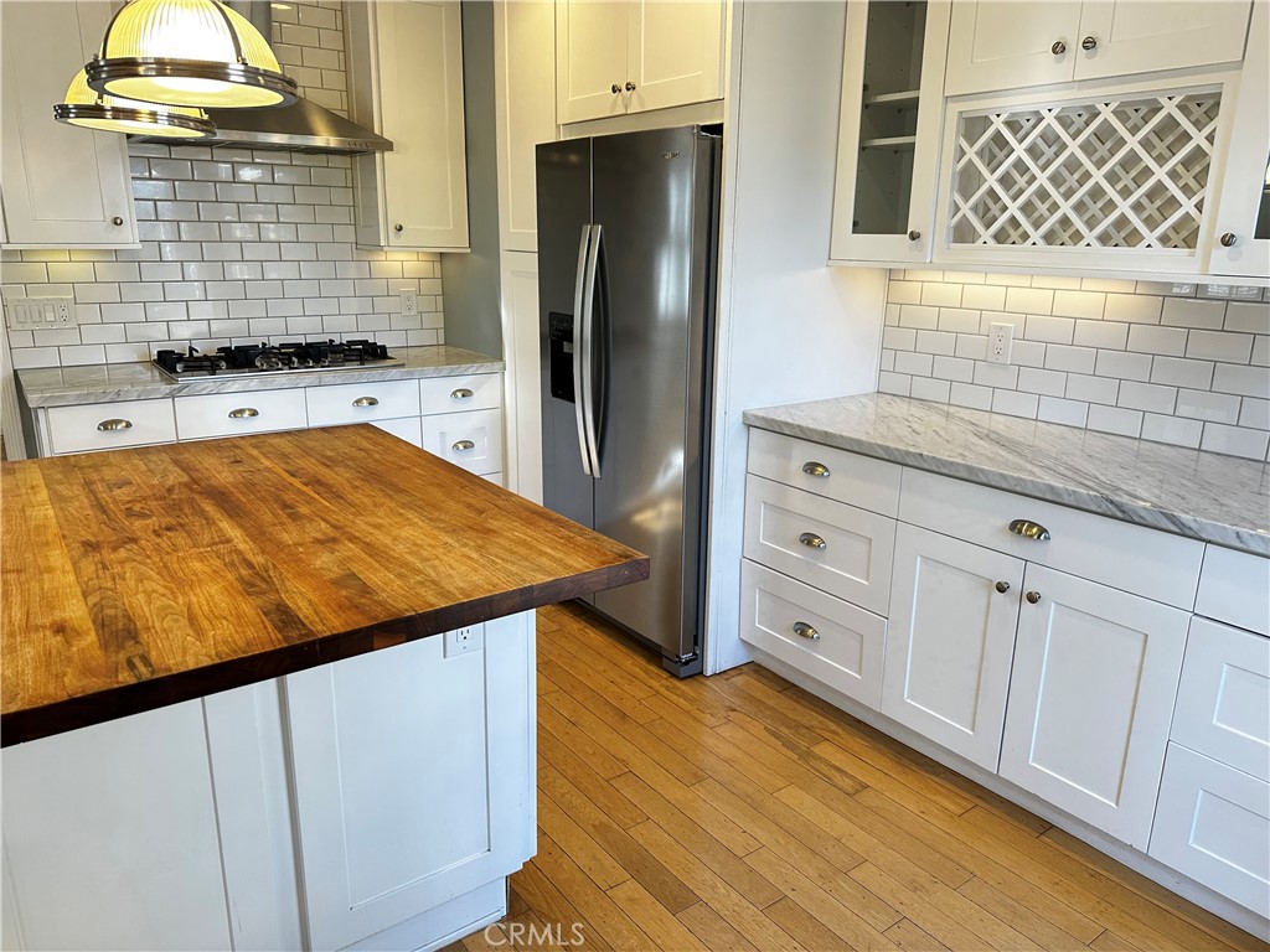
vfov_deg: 56.8
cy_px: 476
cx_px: 635
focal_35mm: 24
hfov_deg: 71.6
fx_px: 881
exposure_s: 1/120
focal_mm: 6.86
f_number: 1.78
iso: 125
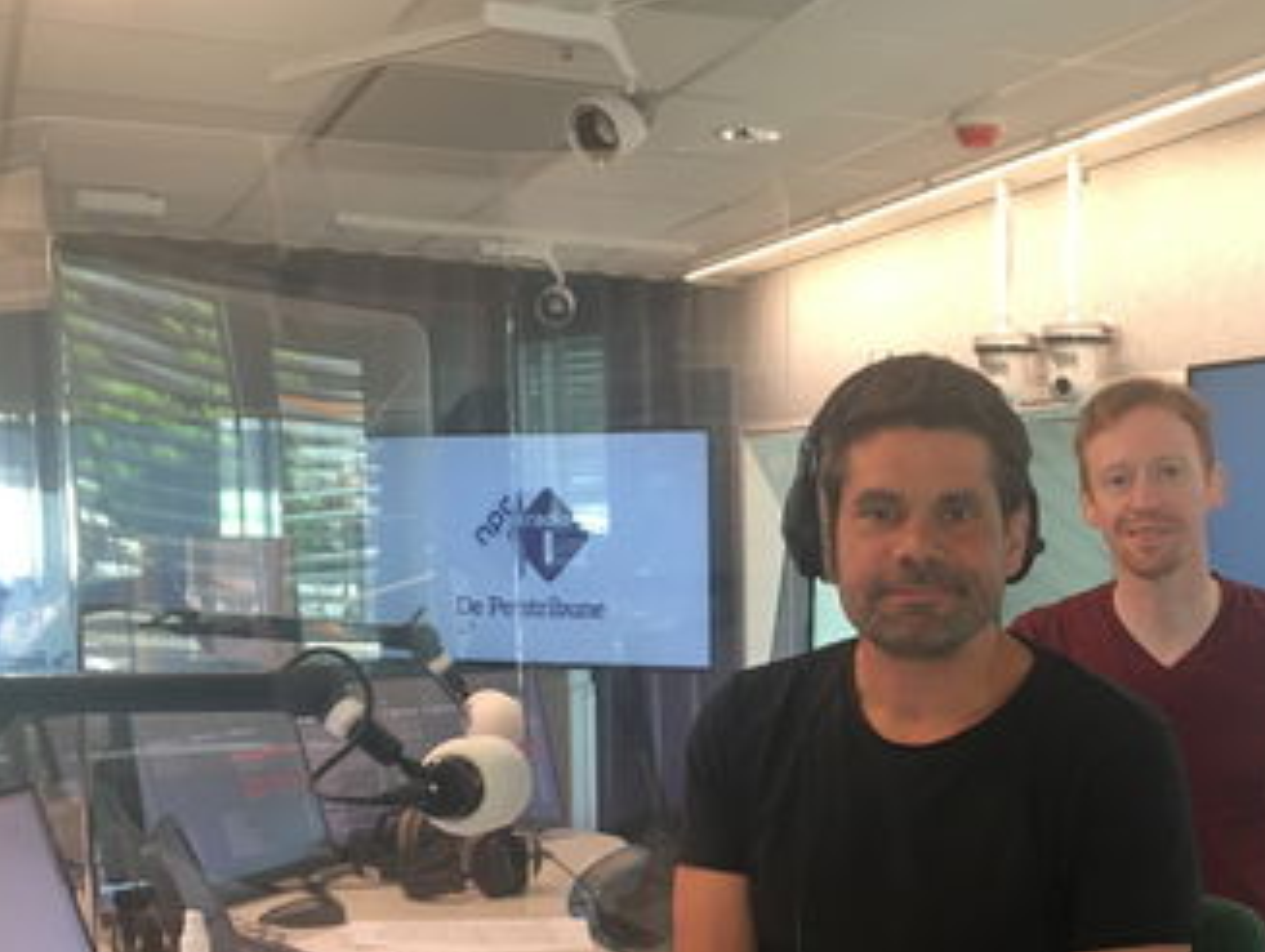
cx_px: 921
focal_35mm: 50
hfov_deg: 37.4
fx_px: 1829
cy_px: 689
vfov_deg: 28.8
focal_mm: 4.15
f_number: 2.2
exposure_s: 1/33
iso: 100
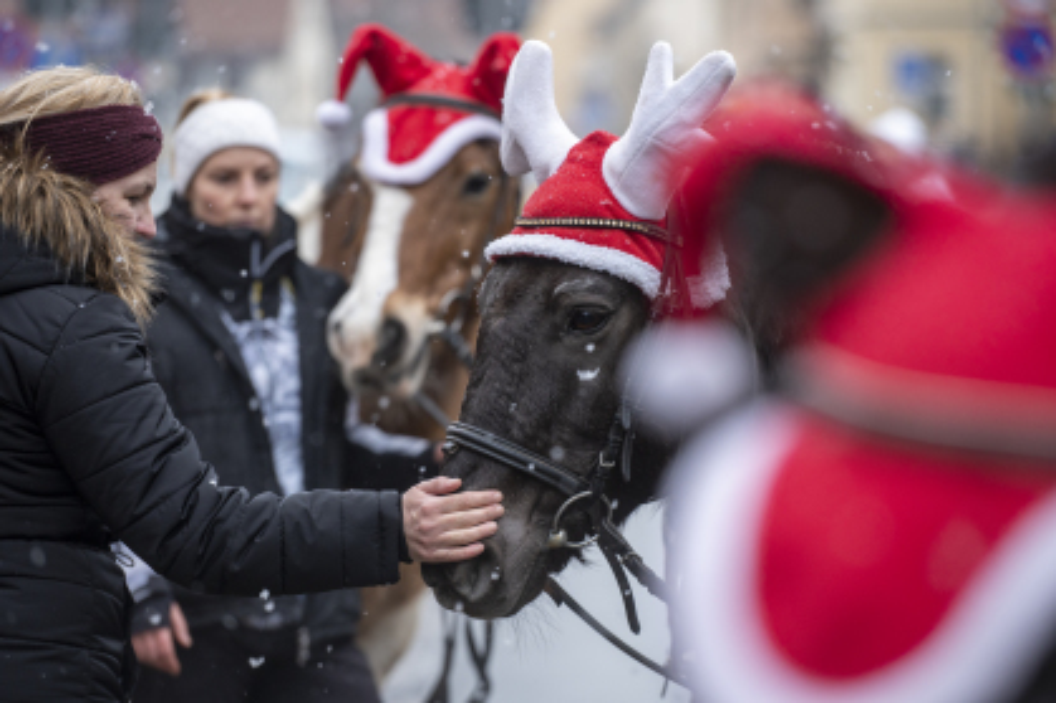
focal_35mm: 185
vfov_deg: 7.4
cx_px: 528
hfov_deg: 11.1
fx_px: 5424
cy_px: 352
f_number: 5.6
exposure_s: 1/200
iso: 800
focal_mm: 185
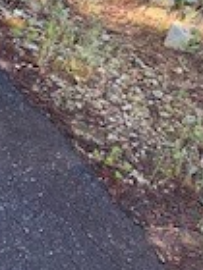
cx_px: -122
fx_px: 930
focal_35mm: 119
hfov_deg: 11.8
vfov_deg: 13.5
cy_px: -310
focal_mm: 4.25
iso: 32
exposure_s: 1/144
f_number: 1.8
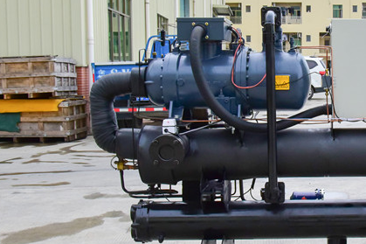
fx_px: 640
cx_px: 329
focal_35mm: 63
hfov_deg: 30.5
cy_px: 125
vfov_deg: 21.6
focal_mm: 22
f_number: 13
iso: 2000
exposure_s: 1/640
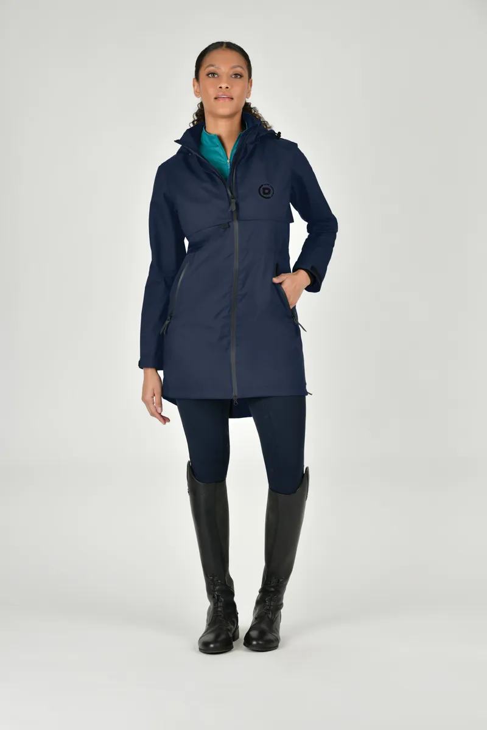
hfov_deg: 19.5
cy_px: 365
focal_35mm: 70
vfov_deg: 28.8
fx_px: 1420
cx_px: 244
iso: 125
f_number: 5.6
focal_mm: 70
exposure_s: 1/160
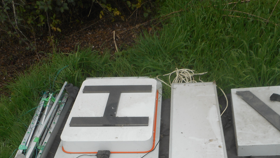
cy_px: 161
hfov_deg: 46.2
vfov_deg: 25.7
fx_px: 327
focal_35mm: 44
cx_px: 165
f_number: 3.7
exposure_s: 1/160
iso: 80
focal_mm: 4.5
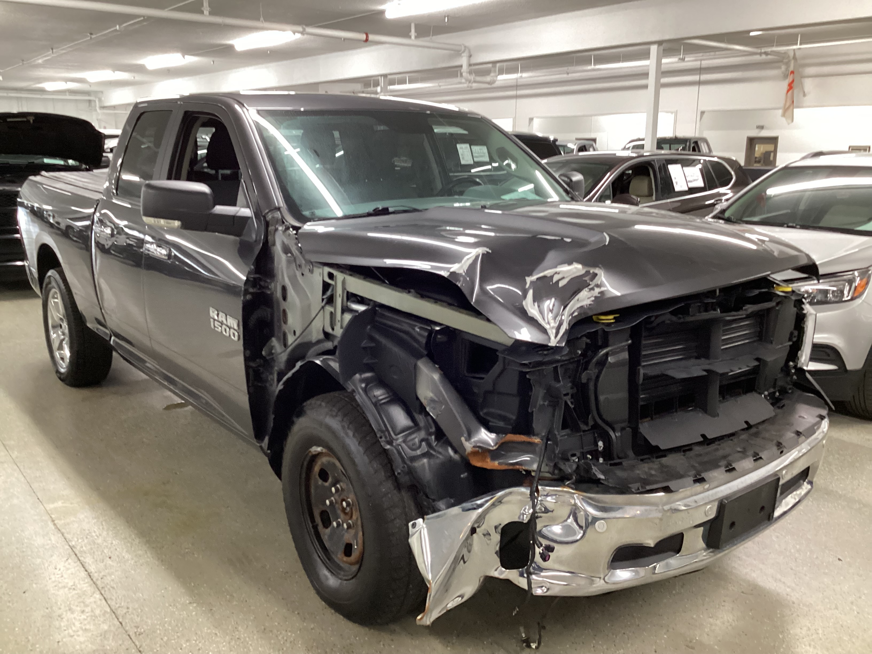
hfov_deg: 58.4
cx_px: 436
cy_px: 327
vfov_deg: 45.4
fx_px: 781
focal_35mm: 31
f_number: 2.4
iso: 320
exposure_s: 1/40
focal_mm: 3.3
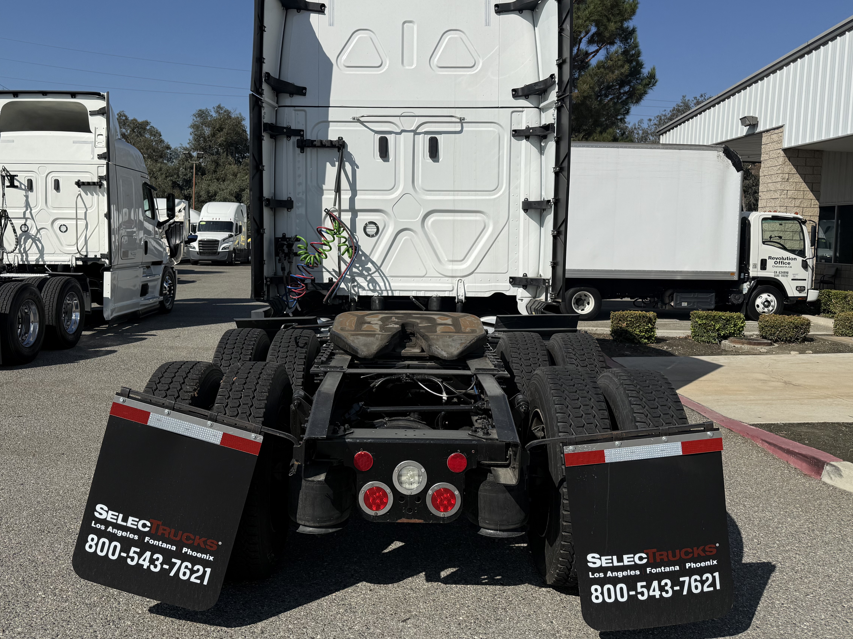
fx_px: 739
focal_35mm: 30
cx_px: 385
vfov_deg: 46.7
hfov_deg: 59.8
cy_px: 286
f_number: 1.78
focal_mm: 6.76
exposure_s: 1/8130
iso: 80
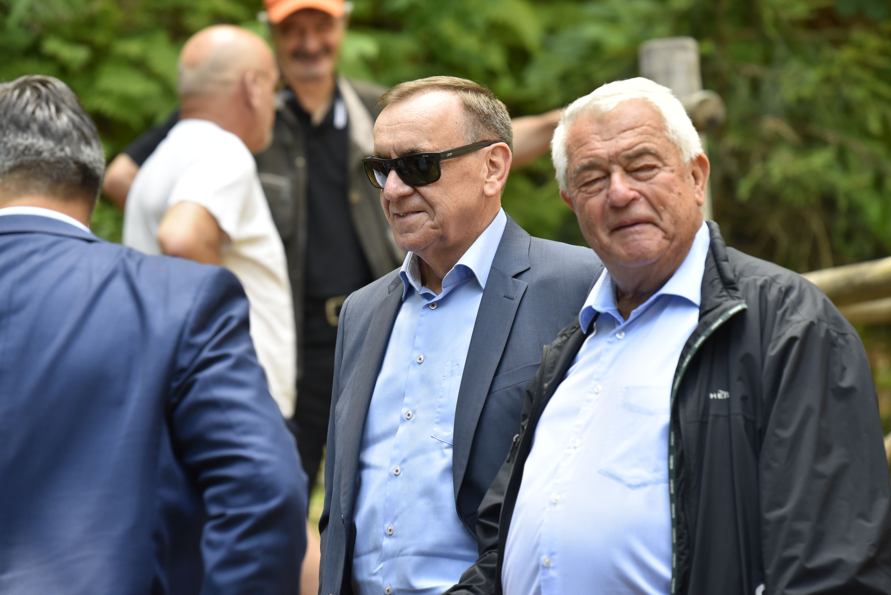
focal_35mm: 233
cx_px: 373
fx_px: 5769
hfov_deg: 8.8
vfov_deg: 5.9
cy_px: 264
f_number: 4.5
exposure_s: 1/400
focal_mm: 200
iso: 800
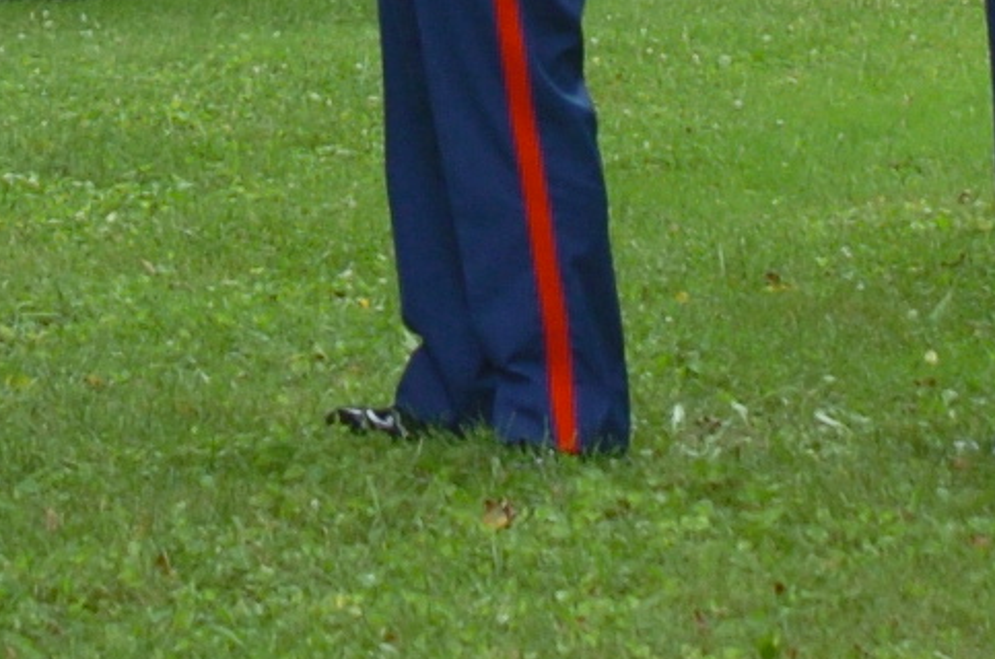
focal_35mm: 245
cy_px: -762
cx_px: 286
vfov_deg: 5.4
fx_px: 6758
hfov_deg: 8.4
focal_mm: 32
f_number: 6
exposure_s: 1/125
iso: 200
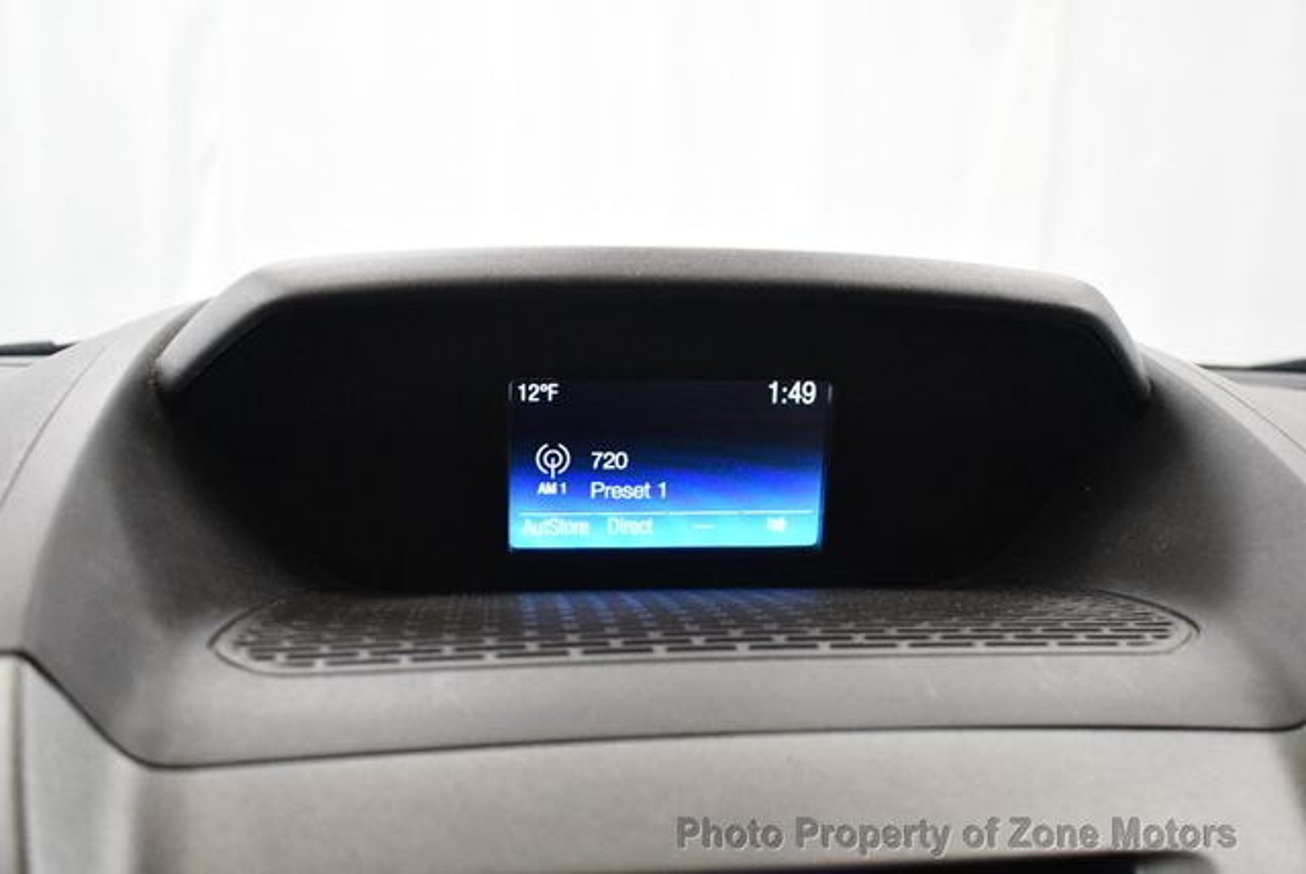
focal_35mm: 36
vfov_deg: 36.9
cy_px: 437
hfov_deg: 53.1
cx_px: 653
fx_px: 1307
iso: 3200
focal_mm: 18
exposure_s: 1/100
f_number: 3.5
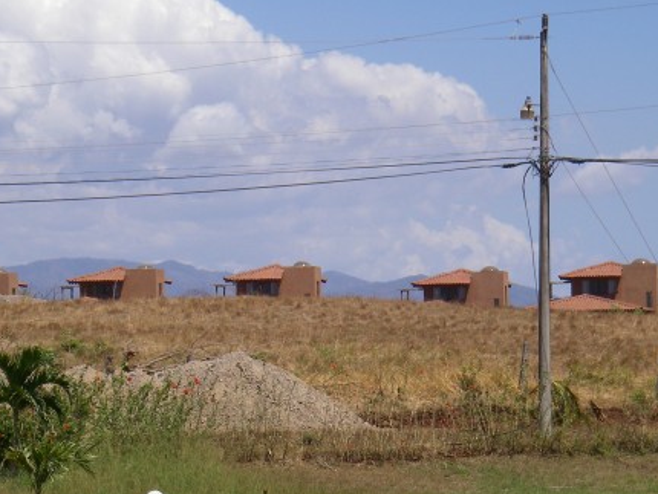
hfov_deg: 12.4
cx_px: 323
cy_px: 268
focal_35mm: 159
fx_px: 3024
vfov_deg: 9.3
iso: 64
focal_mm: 18.9
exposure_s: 1/250
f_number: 8
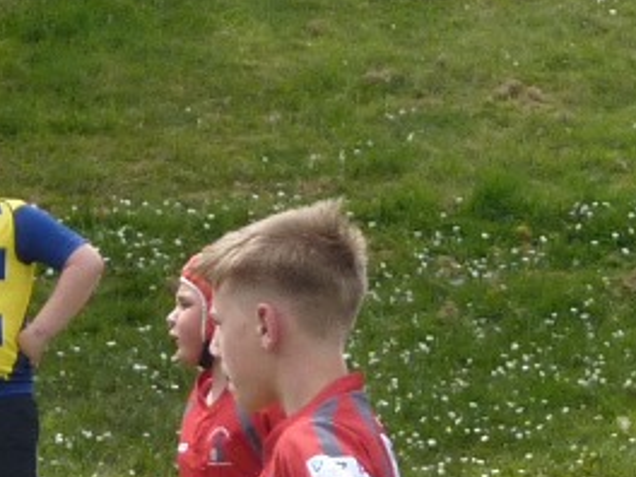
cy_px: 614
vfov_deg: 2.0
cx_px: 1494
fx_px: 13743
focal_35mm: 748
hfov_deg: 2.6
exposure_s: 1/400
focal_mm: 22.5
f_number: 4.5
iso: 125
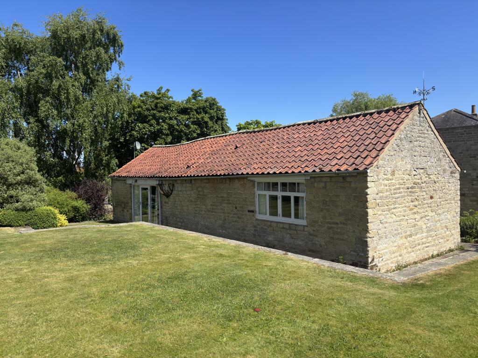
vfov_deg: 53.1
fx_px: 359
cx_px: 239
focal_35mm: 26
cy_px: 179
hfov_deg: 67.3
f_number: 1.6
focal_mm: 5.96
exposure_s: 1/2857
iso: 50
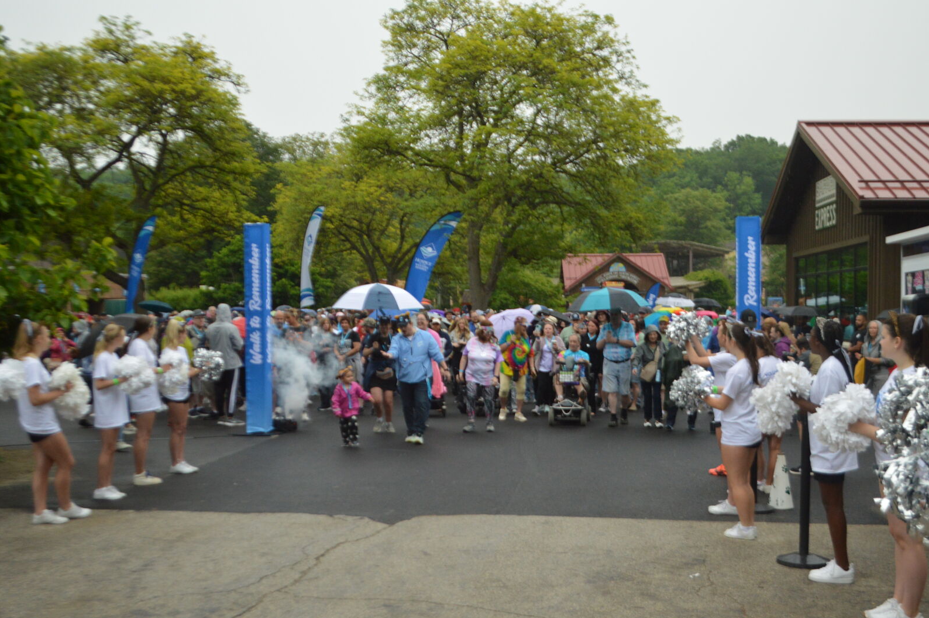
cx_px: 496
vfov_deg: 33.3
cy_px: 338
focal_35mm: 40
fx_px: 1032
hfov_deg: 48.4
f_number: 4
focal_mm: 24
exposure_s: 1/500
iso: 900
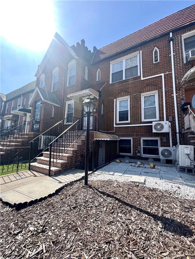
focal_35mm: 13
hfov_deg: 89.9
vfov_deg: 106.2
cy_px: 130
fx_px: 98
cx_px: 98
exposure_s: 1/475
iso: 32
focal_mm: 1.57
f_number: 1.8
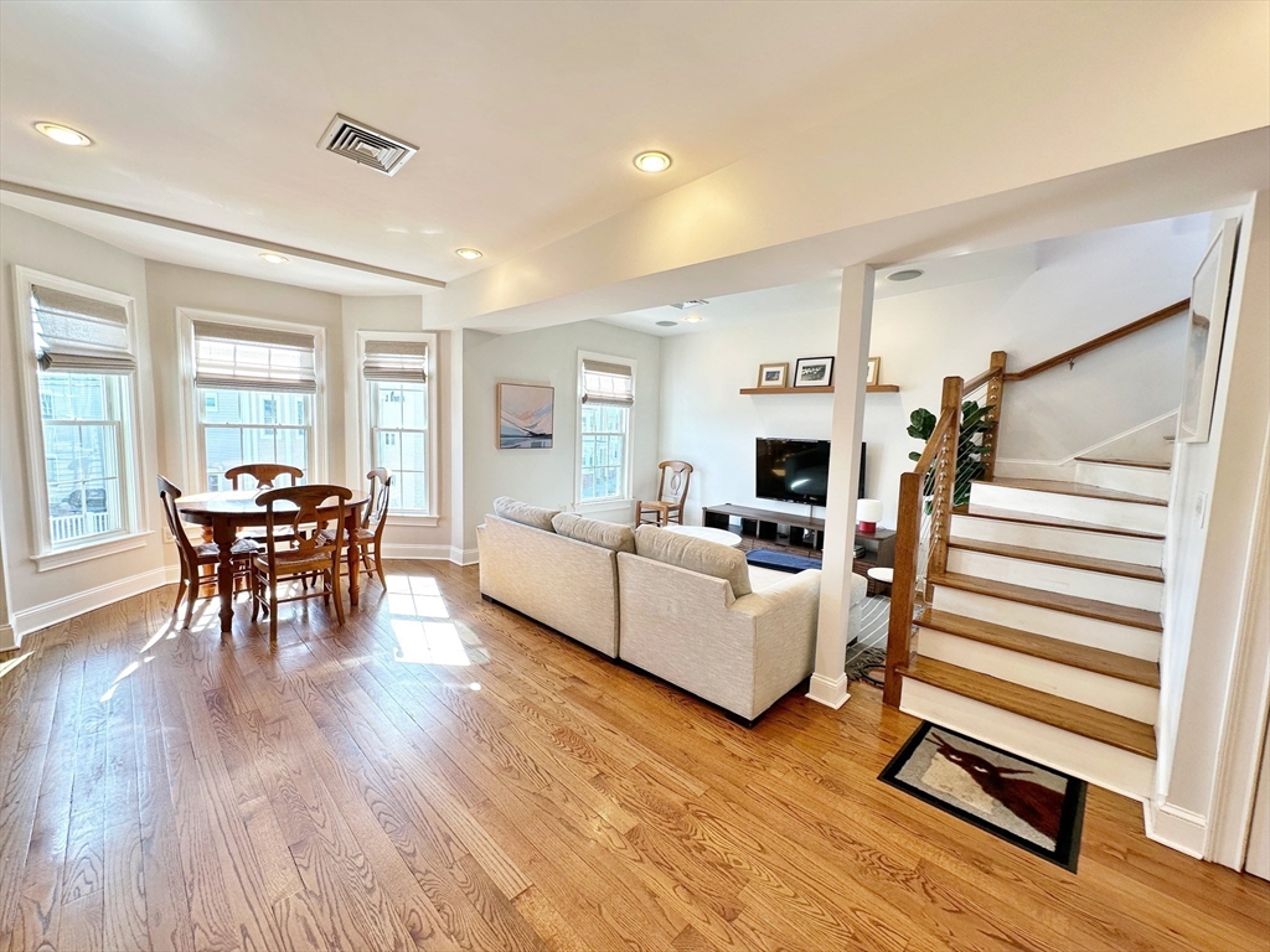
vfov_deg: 85.7
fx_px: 514
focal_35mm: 14
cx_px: 635
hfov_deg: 102.1
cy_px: 476
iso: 50
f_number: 2.2
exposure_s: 1/120
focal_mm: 2.22
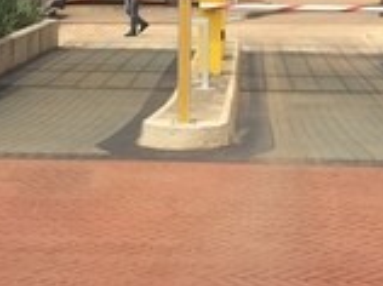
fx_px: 1016
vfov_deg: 15.6
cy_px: -28
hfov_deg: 21.3
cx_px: 196
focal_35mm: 92
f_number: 2.2
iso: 32
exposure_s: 1/1883
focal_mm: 4.15
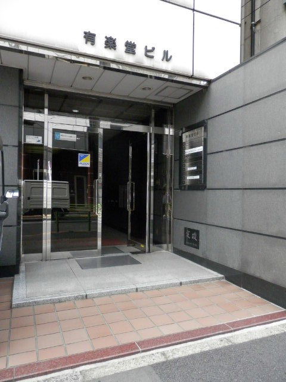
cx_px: 143
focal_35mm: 25
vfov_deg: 69.4
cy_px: 191
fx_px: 275
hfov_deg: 54.9
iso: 320
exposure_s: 1/500
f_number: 3
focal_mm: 4.5
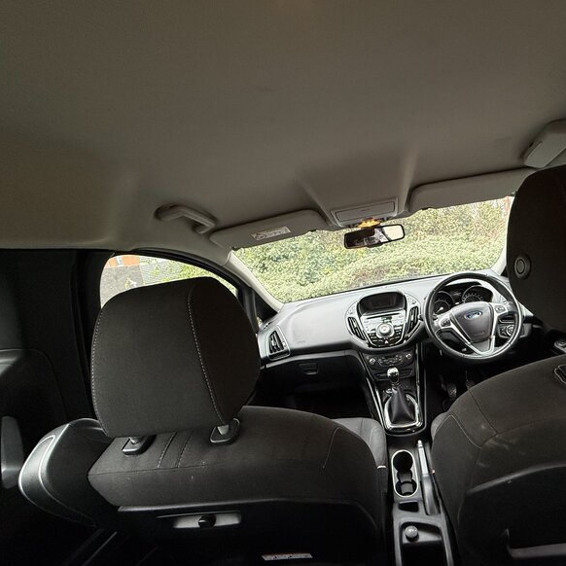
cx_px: 357
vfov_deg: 84.0
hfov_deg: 82.2
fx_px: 314
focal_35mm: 17
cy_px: 284
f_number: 2.2
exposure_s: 1/96
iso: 320
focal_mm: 2.22
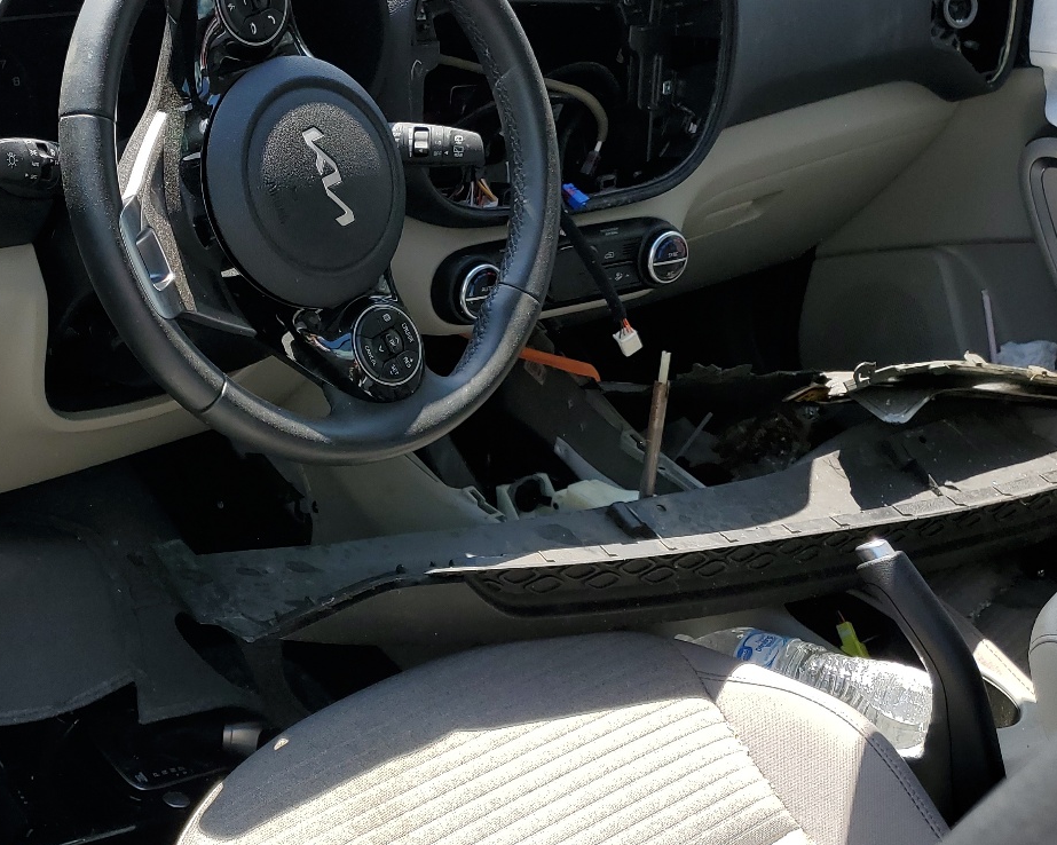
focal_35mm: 44
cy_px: 485
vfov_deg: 34.1
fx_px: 1376
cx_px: 276
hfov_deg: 40.9
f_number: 1.5
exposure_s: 1/909
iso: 50
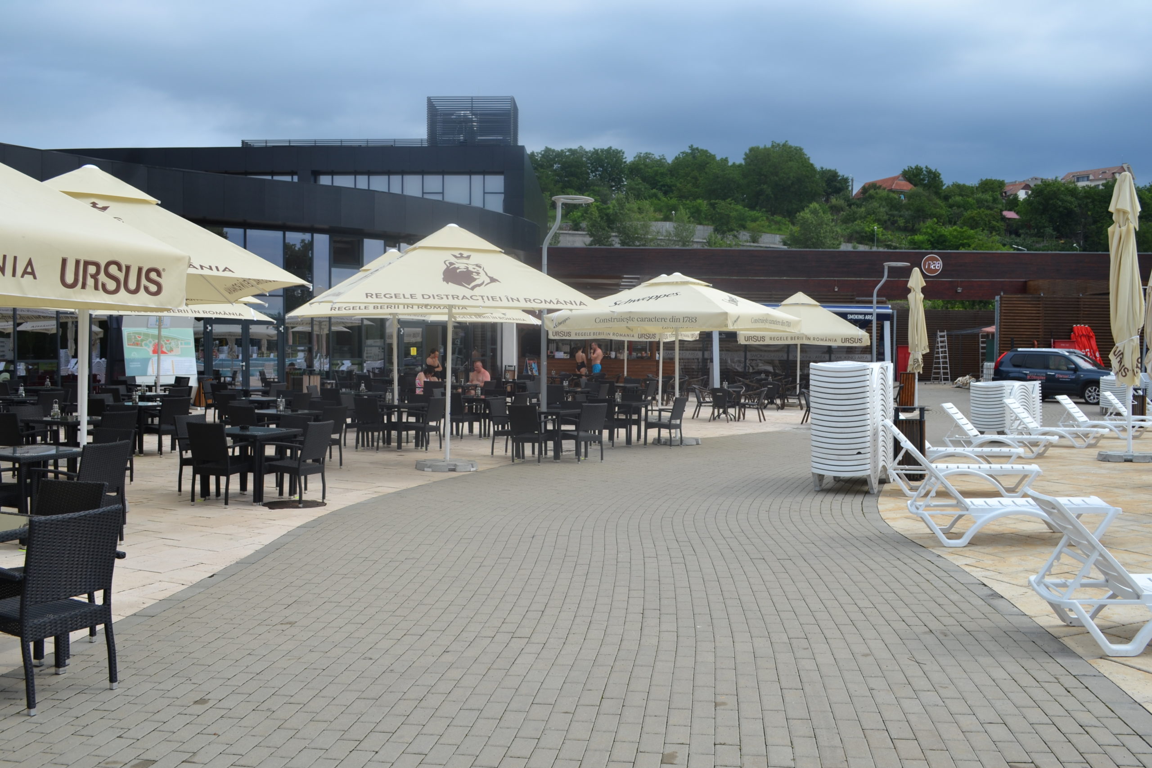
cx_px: 576
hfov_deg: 57.2
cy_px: 384
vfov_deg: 40.0
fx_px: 1056
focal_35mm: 33
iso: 100
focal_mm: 22
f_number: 8
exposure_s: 1/250
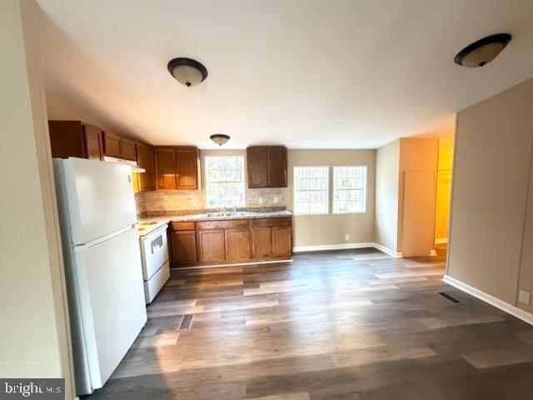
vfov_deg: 85.7
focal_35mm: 14
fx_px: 216
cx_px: 266
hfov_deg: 102.1
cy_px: 200
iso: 1250
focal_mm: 2.22
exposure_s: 1/40
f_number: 2.2
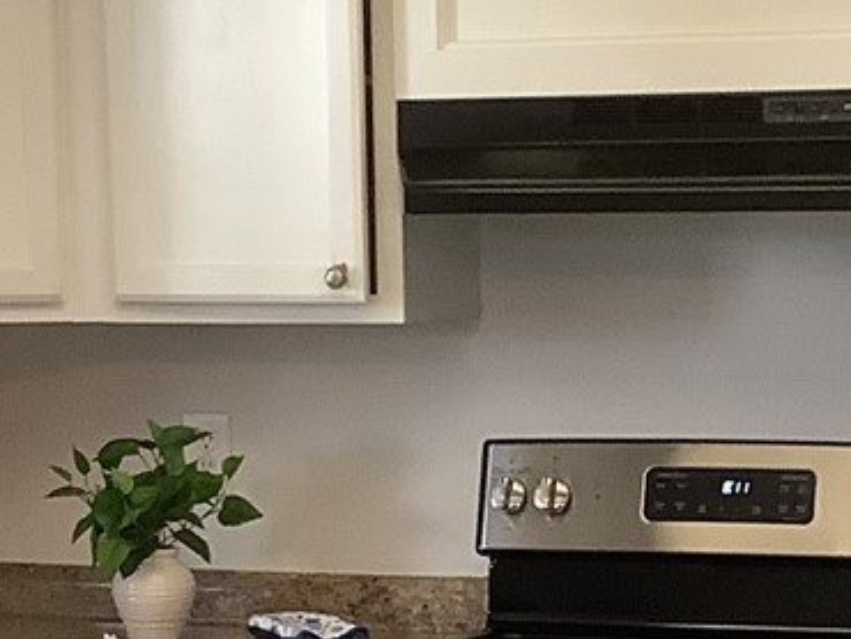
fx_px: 3296
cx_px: 589
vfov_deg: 10.9
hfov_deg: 14.7
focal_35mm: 134
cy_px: 703
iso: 100
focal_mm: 3.3
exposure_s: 1/60
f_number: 2.4
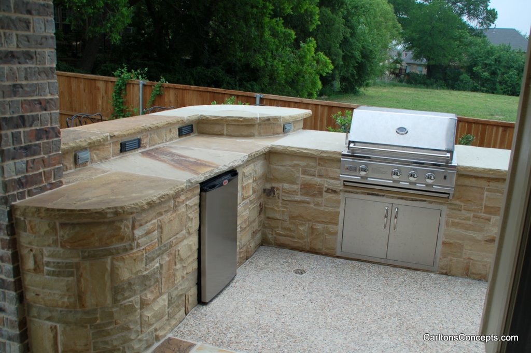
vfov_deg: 39.9
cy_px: 176
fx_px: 486
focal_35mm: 33
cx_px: 266
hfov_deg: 57.3
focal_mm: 22
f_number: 6.3
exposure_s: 1/160
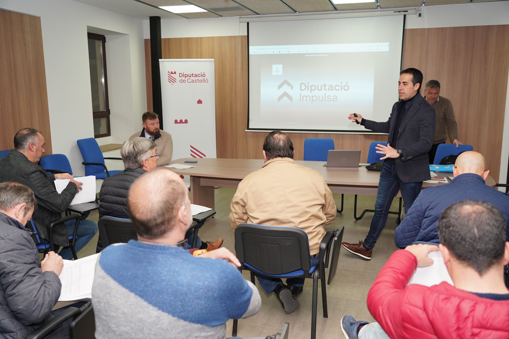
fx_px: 452
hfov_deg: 58.7
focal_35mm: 32
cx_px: 254
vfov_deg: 41.1
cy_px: 170
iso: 800
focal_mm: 32
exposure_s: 1/160
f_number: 4
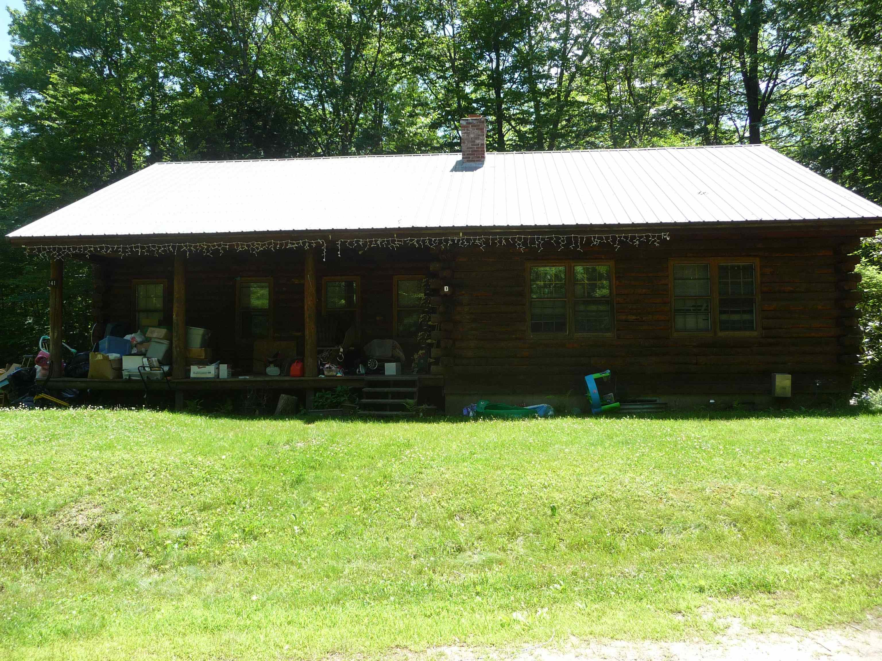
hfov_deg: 63.4
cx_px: 441
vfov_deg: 49.7
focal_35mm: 28
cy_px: 330
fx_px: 713
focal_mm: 4.7
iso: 100
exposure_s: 1/250
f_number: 3.3
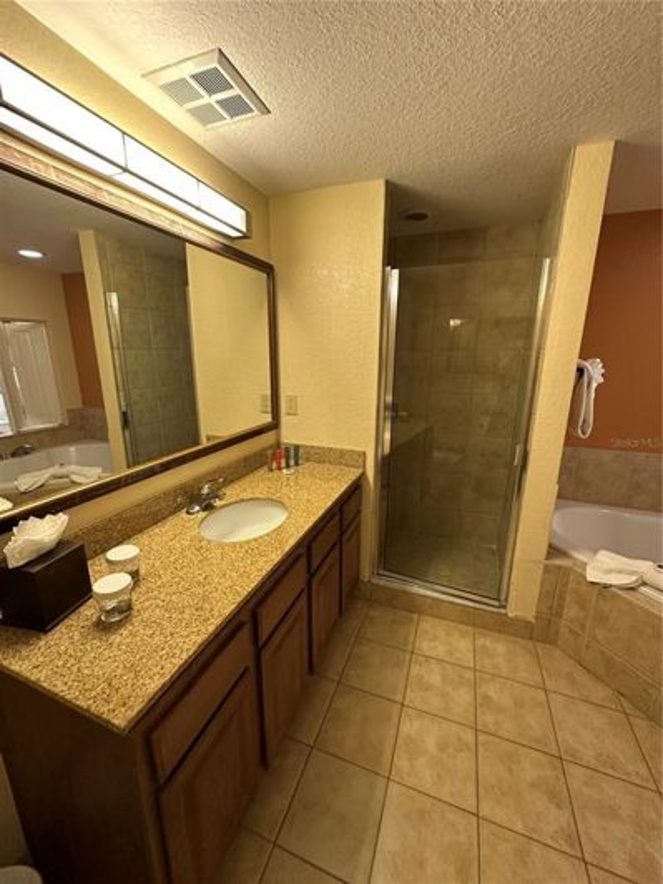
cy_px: 442
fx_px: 358
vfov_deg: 102.1
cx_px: 332
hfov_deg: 85.7
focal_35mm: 14
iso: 200
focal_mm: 2.22
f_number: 2.2
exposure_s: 1/60
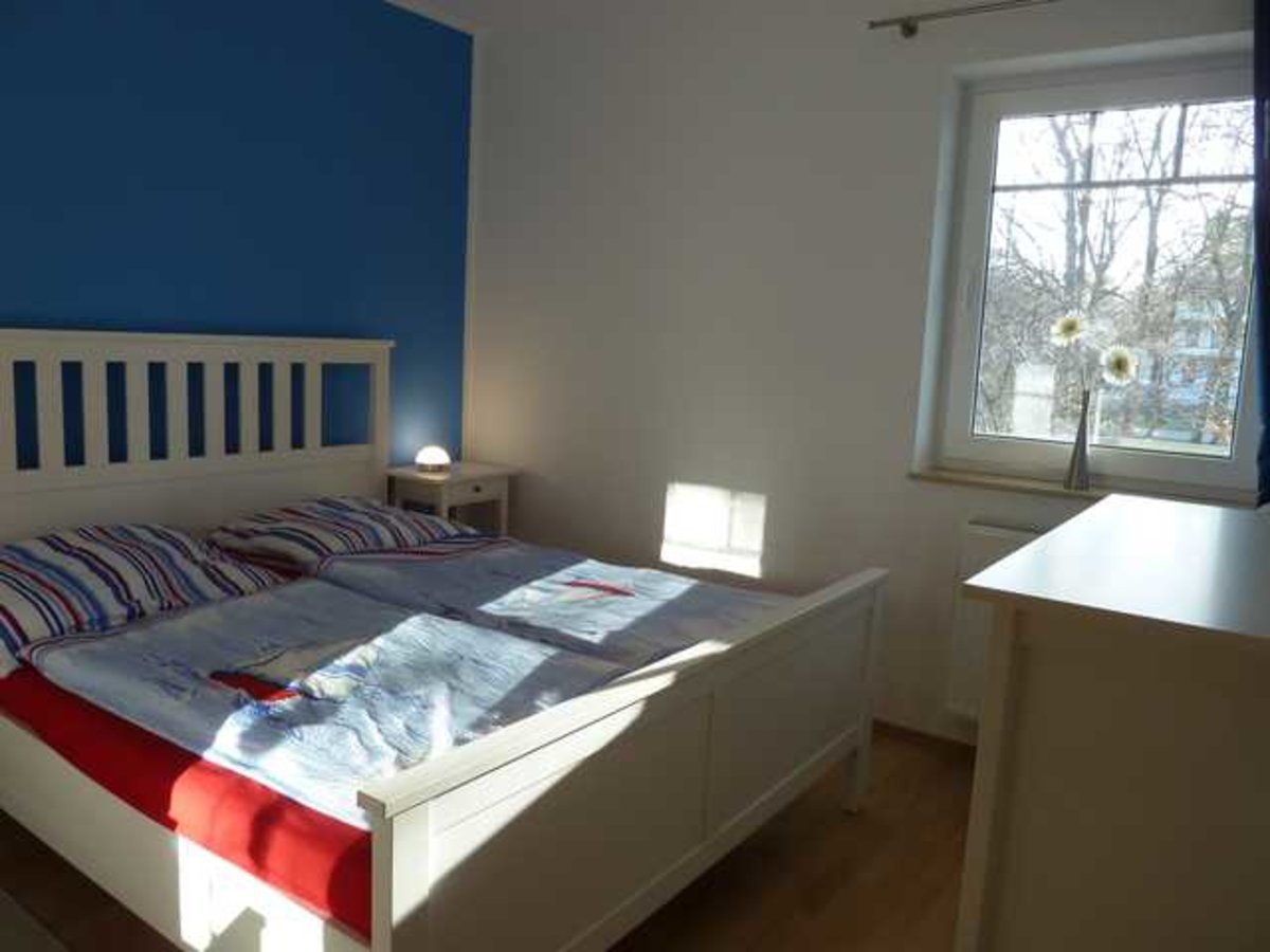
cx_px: 635
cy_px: 476
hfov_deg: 69.4
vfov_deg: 54.9
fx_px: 917
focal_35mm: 25
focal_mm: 4.1
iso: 80
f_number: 3.3
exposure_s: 1/30
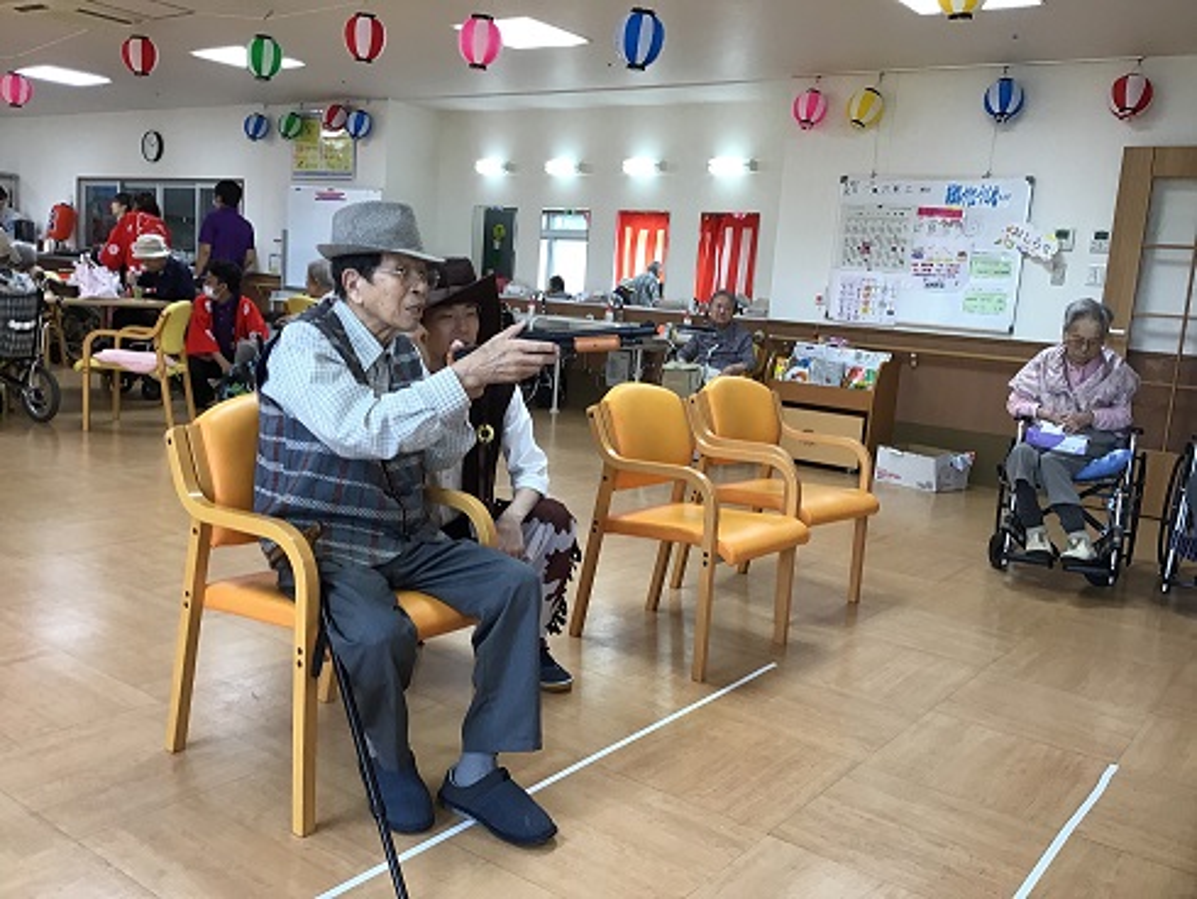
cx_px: 598
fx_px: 1072
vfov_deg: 45.5
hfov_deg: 58.3
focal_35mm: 31
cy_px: 450
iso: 25
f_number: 2.4
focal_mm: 3.3
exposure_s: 1/30
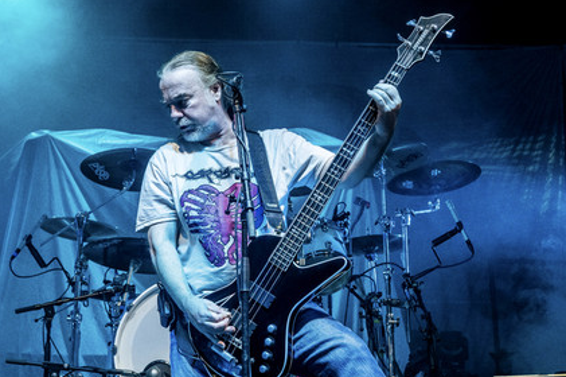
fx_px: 707
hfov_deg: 43.6
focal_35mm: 45
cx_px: 279
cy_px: 187
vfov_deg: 29.8
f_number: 5.6
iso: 2000
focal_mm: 42
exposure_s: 1/400
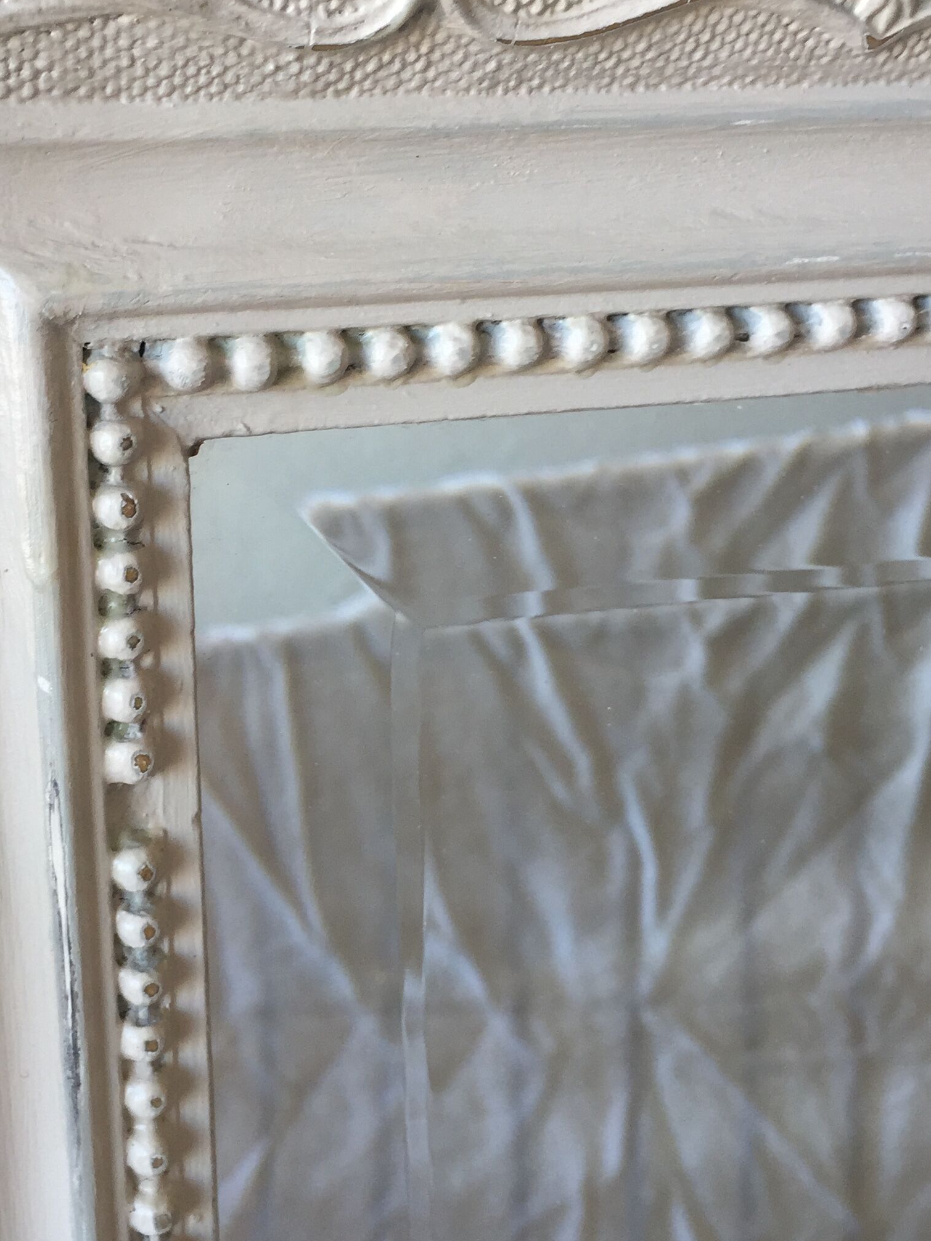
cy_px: 588
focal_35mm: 47
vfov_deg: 40.4
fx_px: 1686
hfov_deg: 30.6
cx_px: 290
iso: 50
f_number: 2.2
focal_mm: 4.15
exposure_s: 1/100
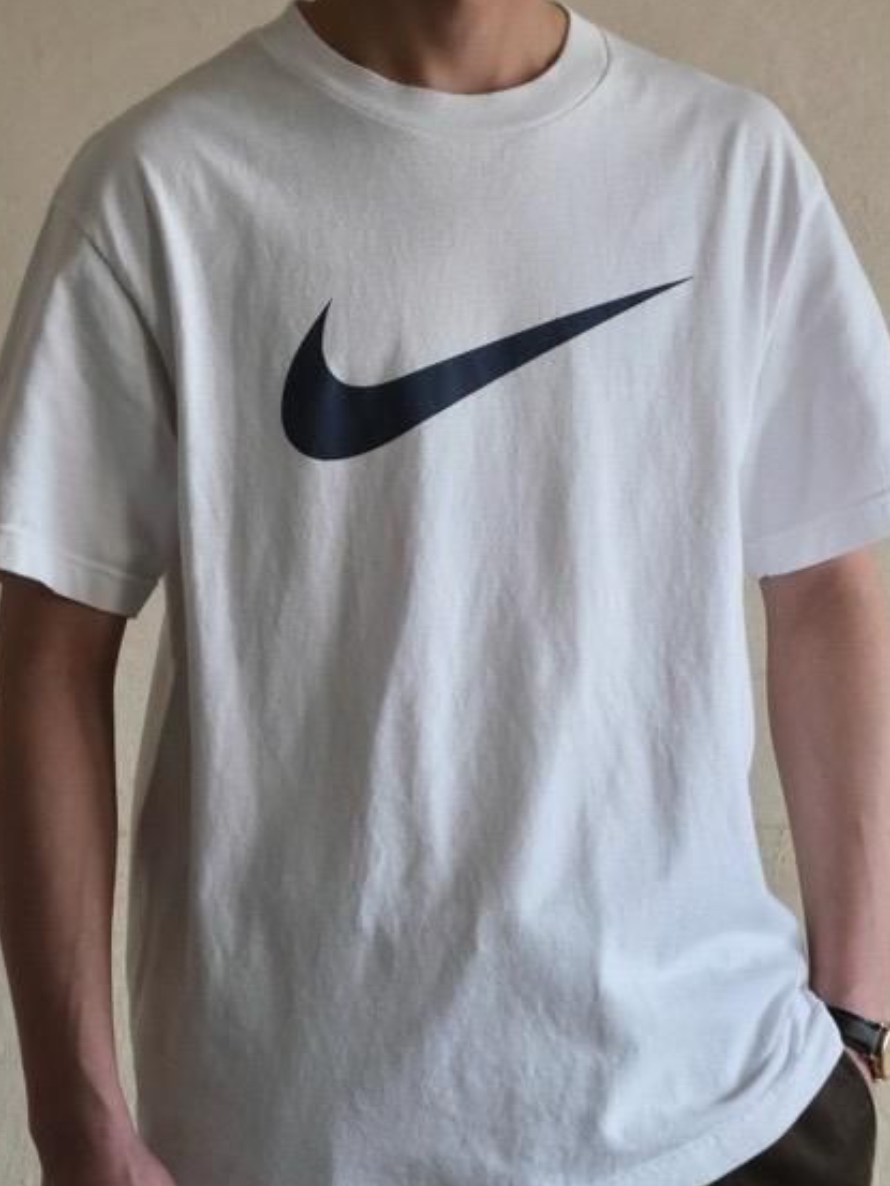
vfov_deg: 10.7
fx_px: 6340
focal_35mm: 185
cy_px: 664
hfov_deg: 8.0
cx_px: 453
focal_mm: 60
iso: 500
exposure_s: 1/125
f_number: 4
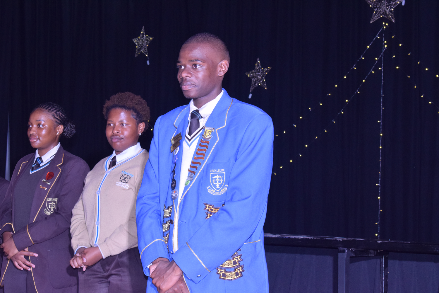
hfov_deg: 24.6
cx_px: 220
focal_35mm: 82
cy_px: 146
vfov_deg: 16.6
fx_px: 1006
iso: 1000
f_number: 8
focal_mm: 55
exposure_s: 1/60
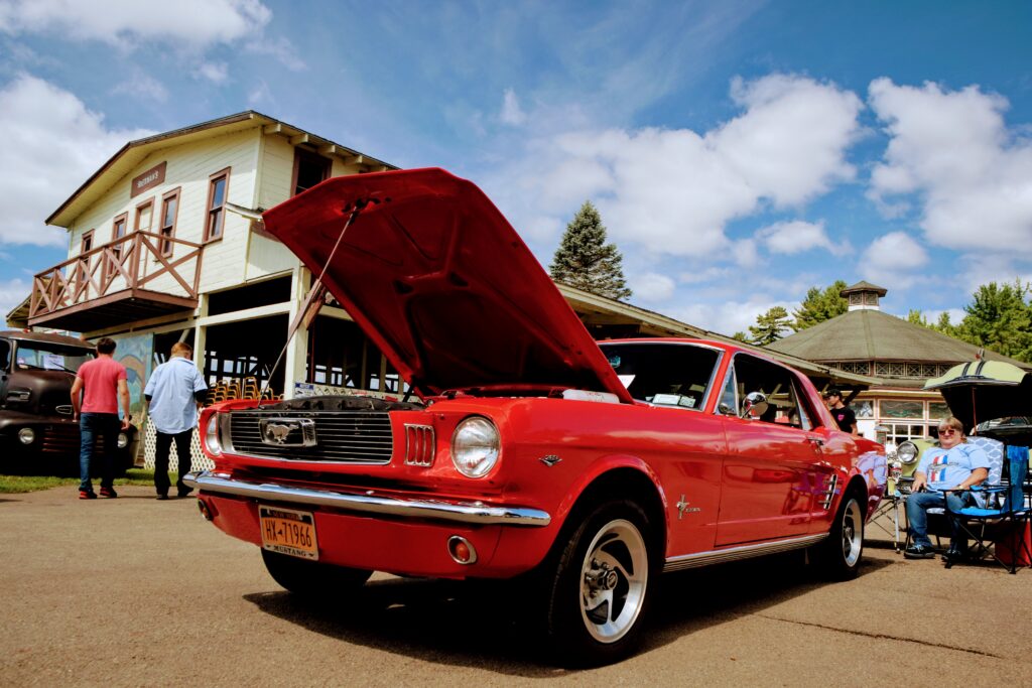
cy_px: 344
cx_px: 516
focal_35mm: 27
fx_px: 774
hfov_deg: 67.4
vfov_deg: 47.9
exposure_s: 1/500
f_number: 8
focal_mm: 18
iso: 400
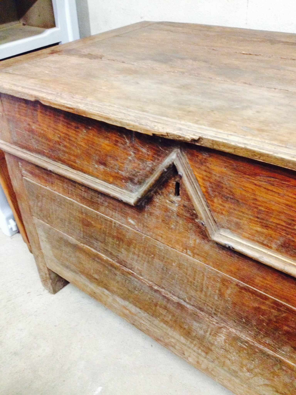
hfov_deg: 40.7
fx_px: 399
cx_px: 148
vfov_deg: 52.6
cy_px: 198
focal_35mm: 35
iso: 400
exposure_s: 1/17
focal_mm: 4.28
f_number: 2.4
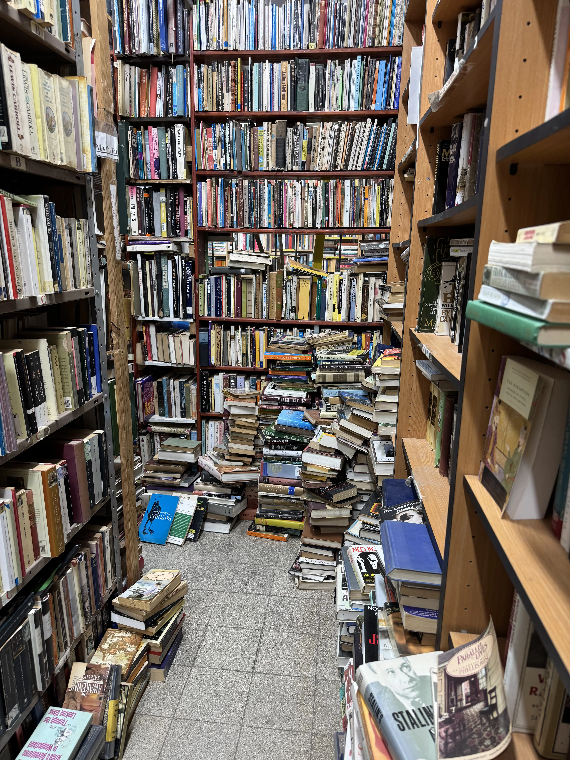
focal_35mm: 24
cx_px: 285
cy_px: 380
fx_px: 527
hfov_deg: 56.8
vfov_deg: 71.6
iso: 125
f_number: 1.78
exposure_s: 1/50
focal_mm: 6.76
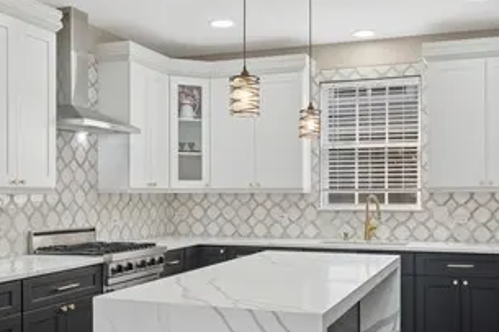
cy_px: 195
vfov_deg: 31.1
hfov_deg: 45.4
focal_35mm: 43
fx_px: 596
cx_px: 245
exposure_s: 1/10
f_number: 8
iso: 200
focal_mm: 20.5
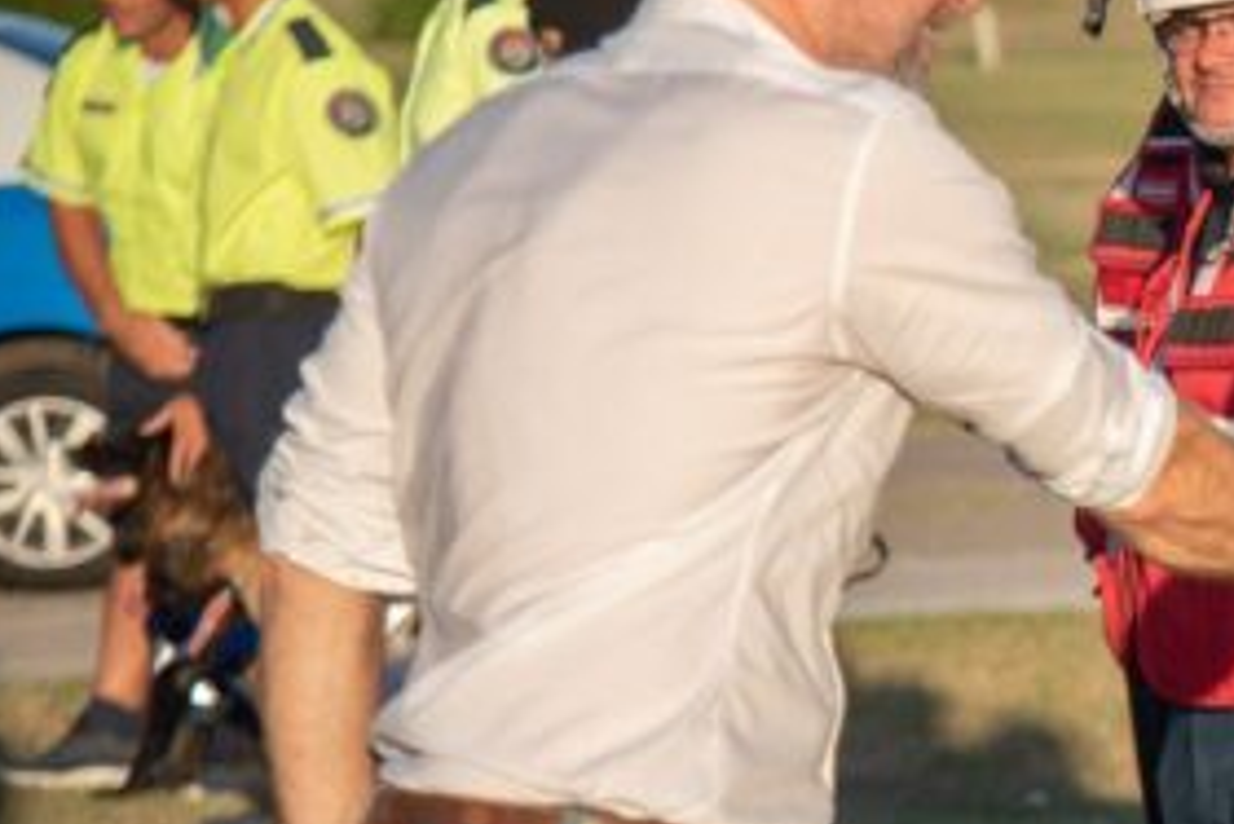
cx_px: 1670
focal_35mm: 233
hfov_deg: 8.7
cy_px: 471
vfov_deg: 5.9
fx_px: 7990
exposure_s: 1/4000
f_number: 4
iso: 500
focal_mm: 85
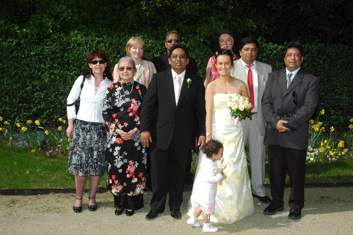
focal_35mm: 44
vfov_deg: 30.8
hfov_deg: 45.0
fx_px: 426
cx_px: 176
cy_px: 118
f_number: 11
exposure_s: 1/500
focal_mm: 29
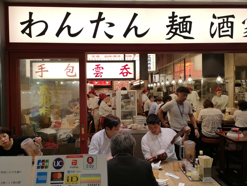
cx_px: 124
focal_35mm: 27
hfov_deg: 65.3
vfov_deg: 51.4
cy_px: 93
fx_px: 193
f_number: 1.8
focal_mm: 3.95
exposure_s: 1/100
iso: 80
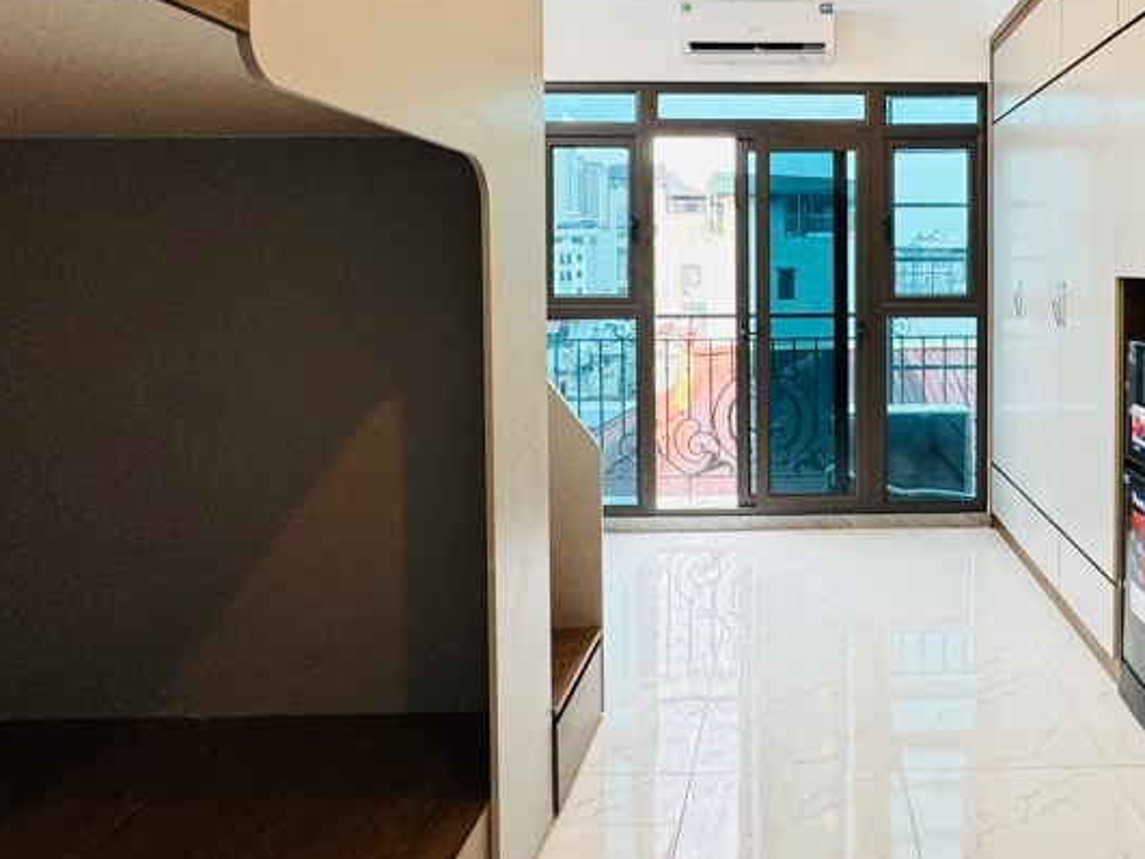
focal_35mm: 27
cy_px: 298
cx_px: 822
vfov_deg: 50.6
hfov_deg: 62.5
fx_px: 893
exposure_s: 1/100
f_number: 2.2
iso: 100
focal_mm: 2.22
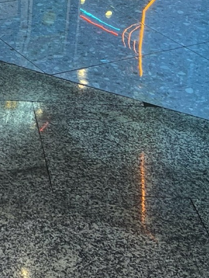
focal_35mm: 96
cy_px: -172
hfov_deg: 15.0
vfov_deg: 17.7
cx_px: -21
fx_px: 773
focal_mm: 5.7
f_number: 1.5
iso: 40
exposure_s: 1/100
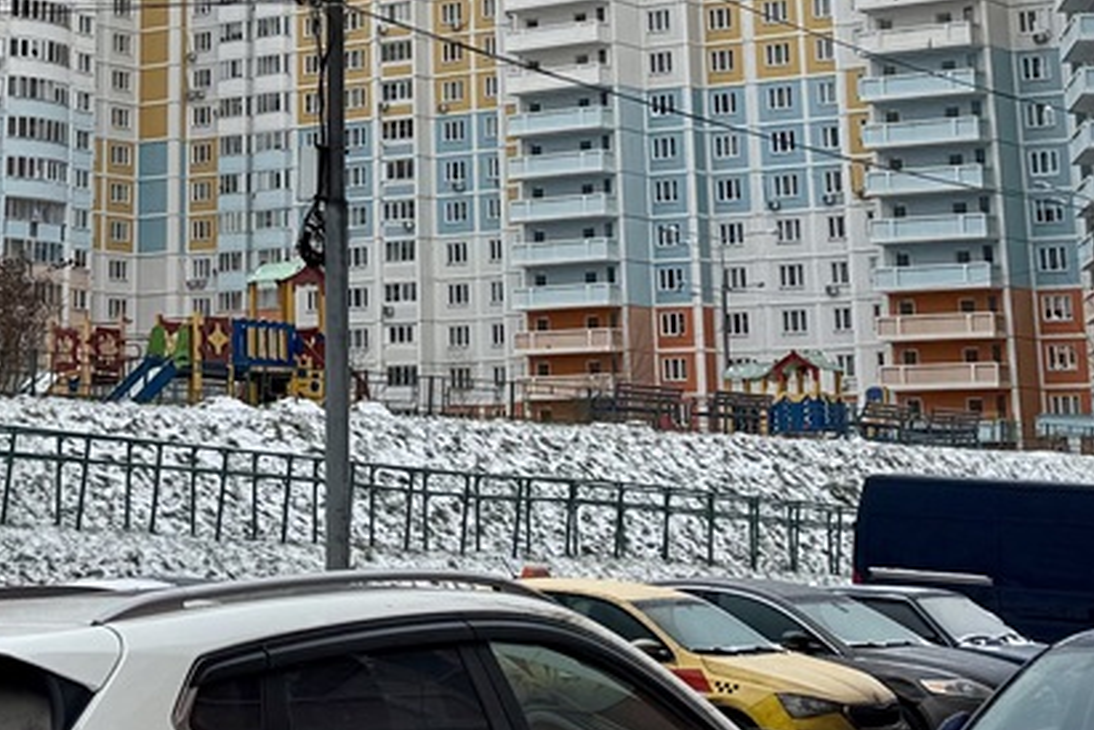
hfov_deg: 25.1
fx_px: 2401
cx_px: 160
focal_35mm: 79
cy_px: -249
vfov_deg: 16.3
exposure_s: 1/708
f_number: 1.78
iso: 80
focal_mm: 6.76
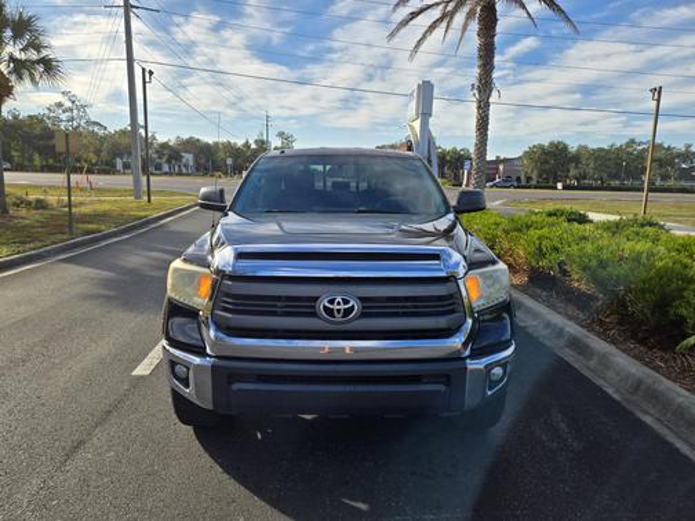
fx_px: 462
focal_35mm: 23
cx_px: 348
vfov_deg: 58.9
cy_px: 260
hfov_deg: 73.9
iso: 25
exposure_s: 1/1672
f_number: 1.8
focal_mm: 5.4
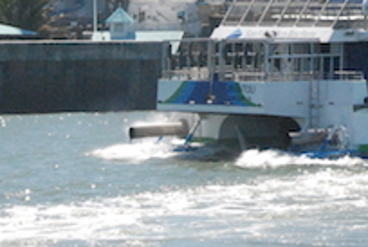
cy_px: -193
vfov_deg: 3.3
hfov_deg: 4.9
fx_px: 4211
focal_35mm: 411
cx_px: 639
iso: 1600
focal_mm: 70
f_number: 11
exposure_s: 1/2000
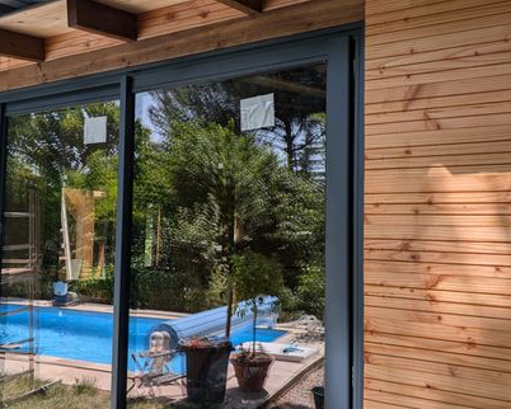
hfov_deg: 51.5
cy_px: 197
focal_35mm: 35
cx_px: 254
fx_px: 530
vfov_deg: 42.3
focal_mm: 6.9
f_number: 1.68
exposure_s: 1/263
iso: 22
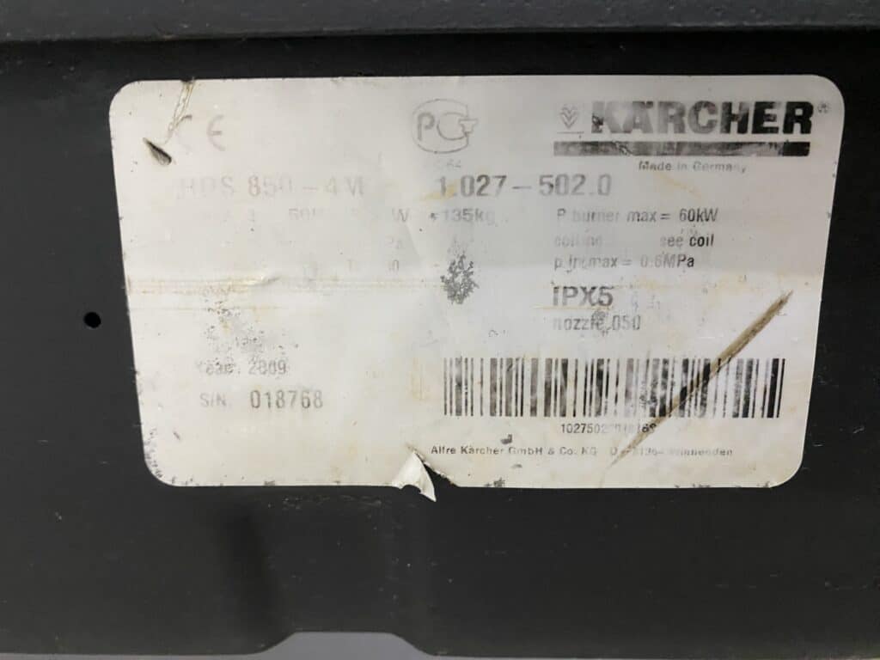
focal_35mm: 25
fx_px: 636
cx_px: 440
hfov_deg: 69.4
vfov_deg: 54.9
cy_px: 330
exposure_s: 1/33
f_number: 1.8
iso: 500
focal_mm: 4.25
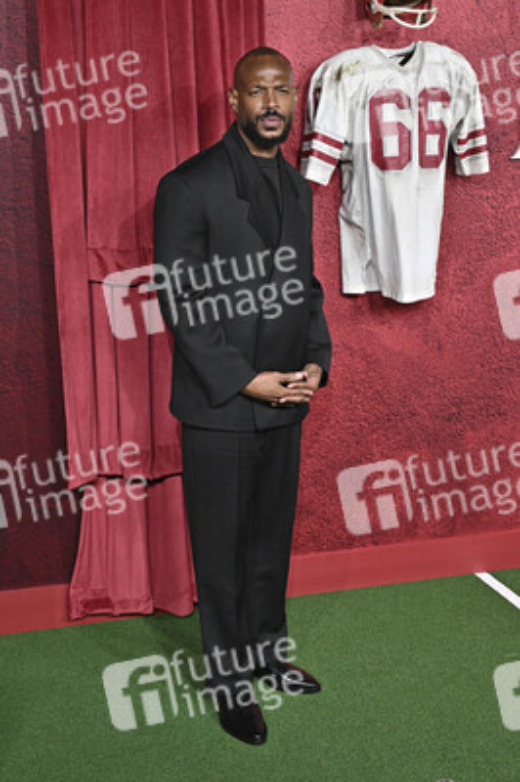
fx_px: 933
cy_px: 391
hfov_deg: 31.1
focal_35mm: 43
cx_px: 260
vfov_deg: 45.5
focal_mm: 43
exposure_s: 1/400
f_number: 6.3
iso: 400
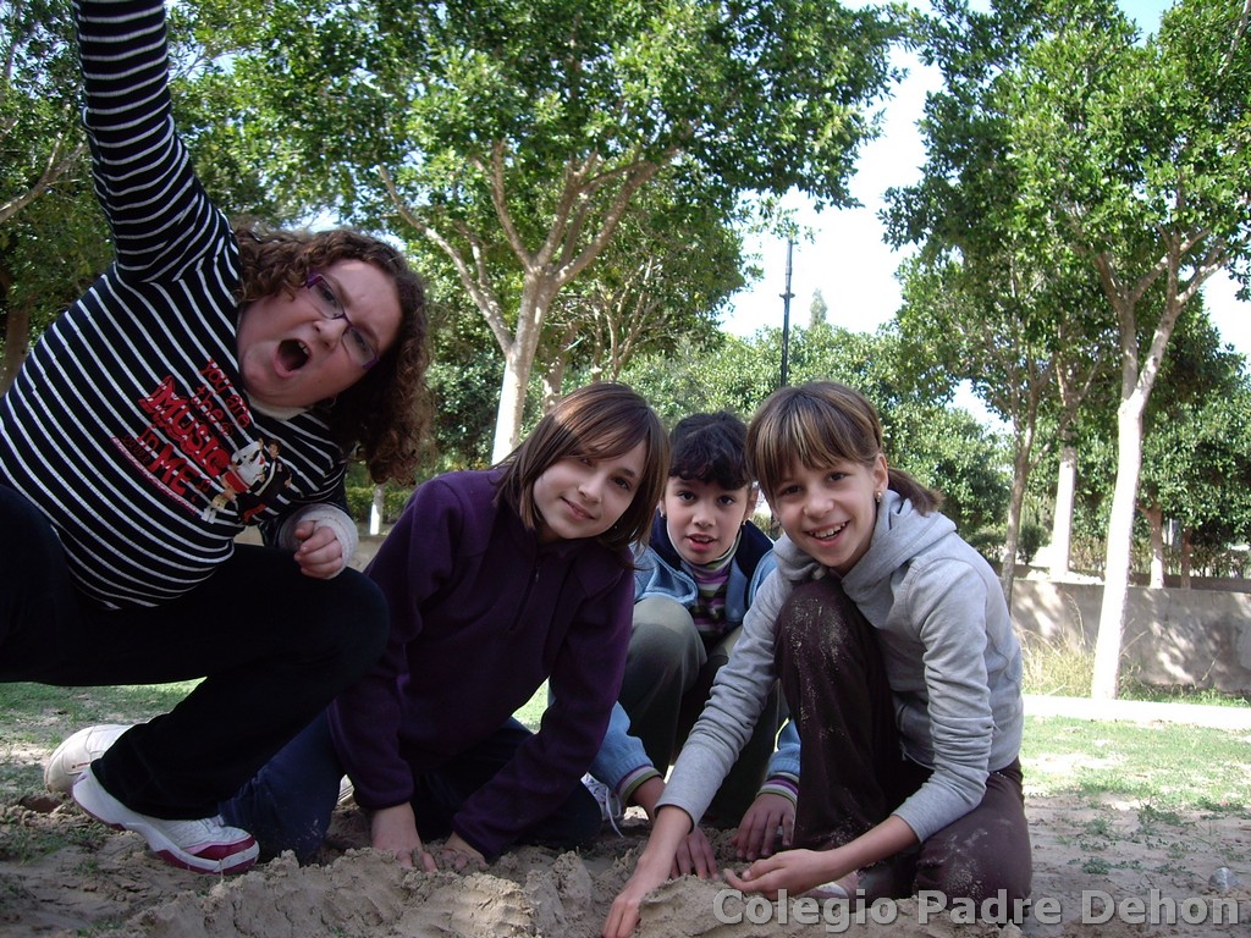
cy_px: 469
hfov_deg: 49.0
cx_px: 626
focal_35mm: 38
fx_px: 1373
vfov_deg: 37.7
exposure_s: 1/250
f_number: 4.3
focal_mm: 6.2
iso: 64
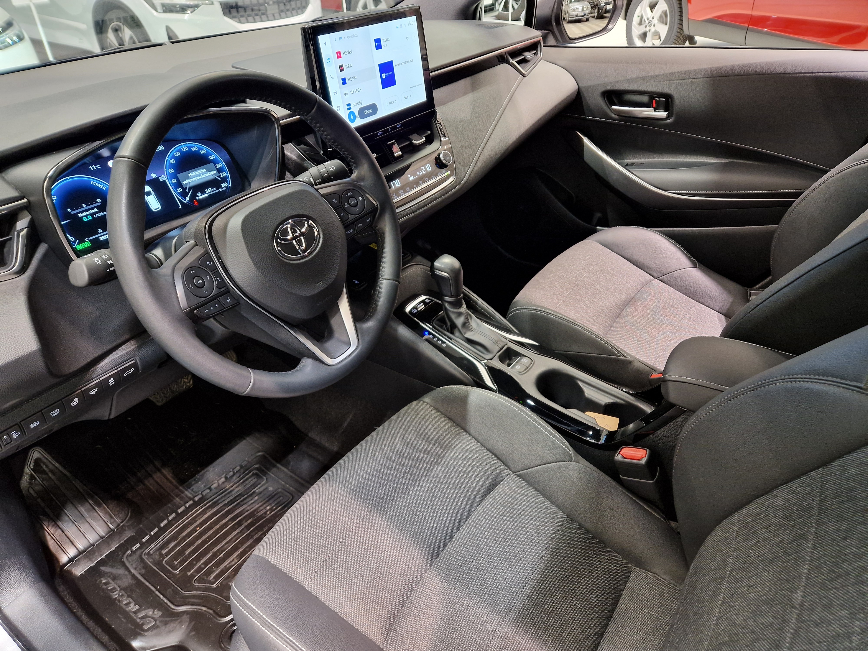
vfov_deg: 58.9
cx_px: 434
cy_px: 326
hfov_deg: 73.9
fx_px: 577
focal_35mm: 23
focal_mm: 5.4
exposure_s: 1/40
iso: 250
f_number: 1.8
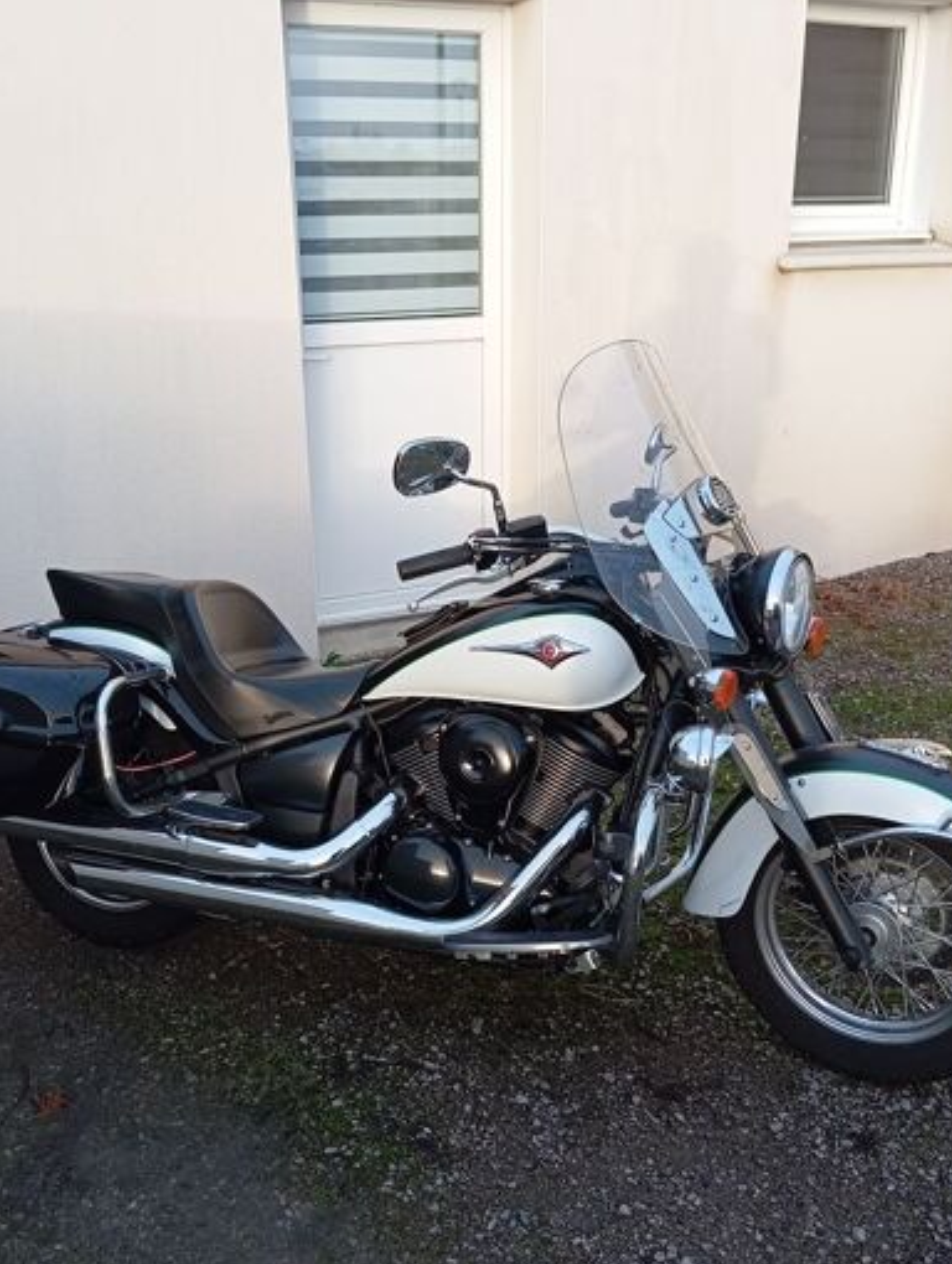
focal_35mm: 35
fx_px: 1280
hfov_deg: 40.8
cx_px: 474
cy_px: 708
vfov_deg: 52.4
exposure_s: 1/100
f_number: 1.8
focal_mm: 4.22
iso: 316
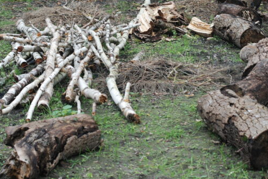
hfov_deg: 18.2
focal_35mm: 112
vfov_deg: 12.3
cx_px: 145
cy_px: 68
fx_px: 835
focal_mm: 50
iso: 200
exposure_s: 1/125
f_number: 5.6
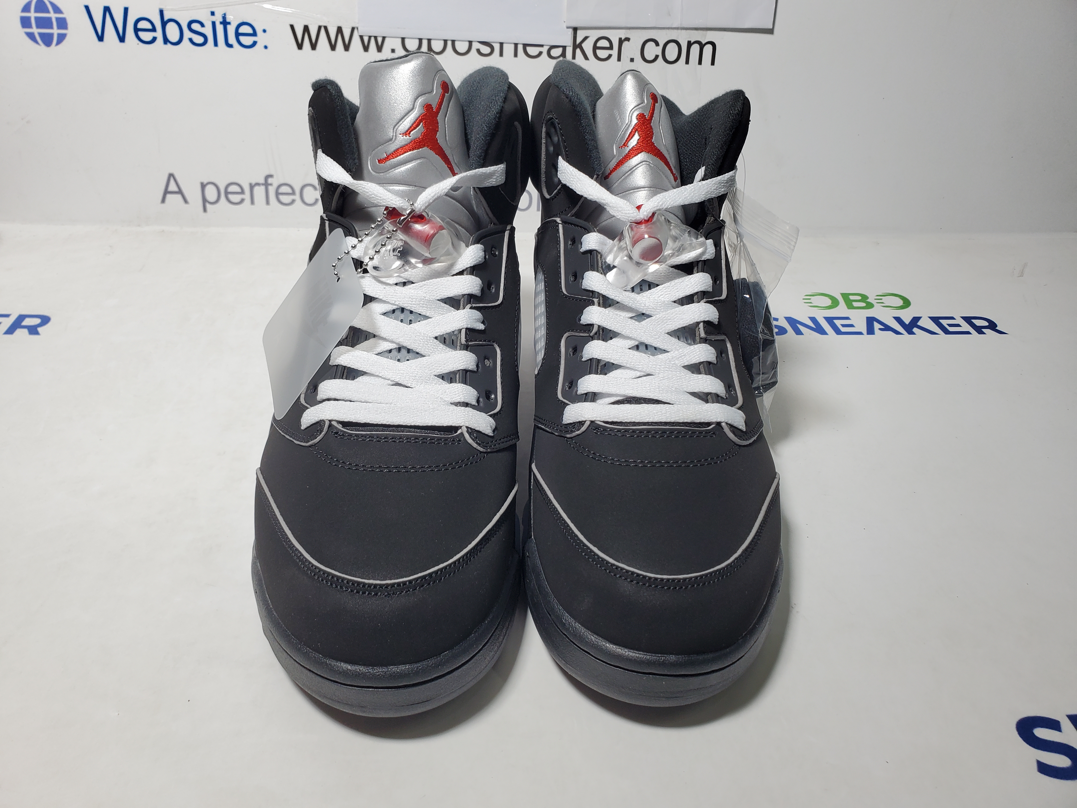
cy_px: 404
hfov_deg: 67.3
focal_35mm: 26
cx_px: 538
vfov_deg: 53.1
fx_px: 809
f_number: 2.4
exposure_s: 1/173
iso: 50
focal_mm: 4.3
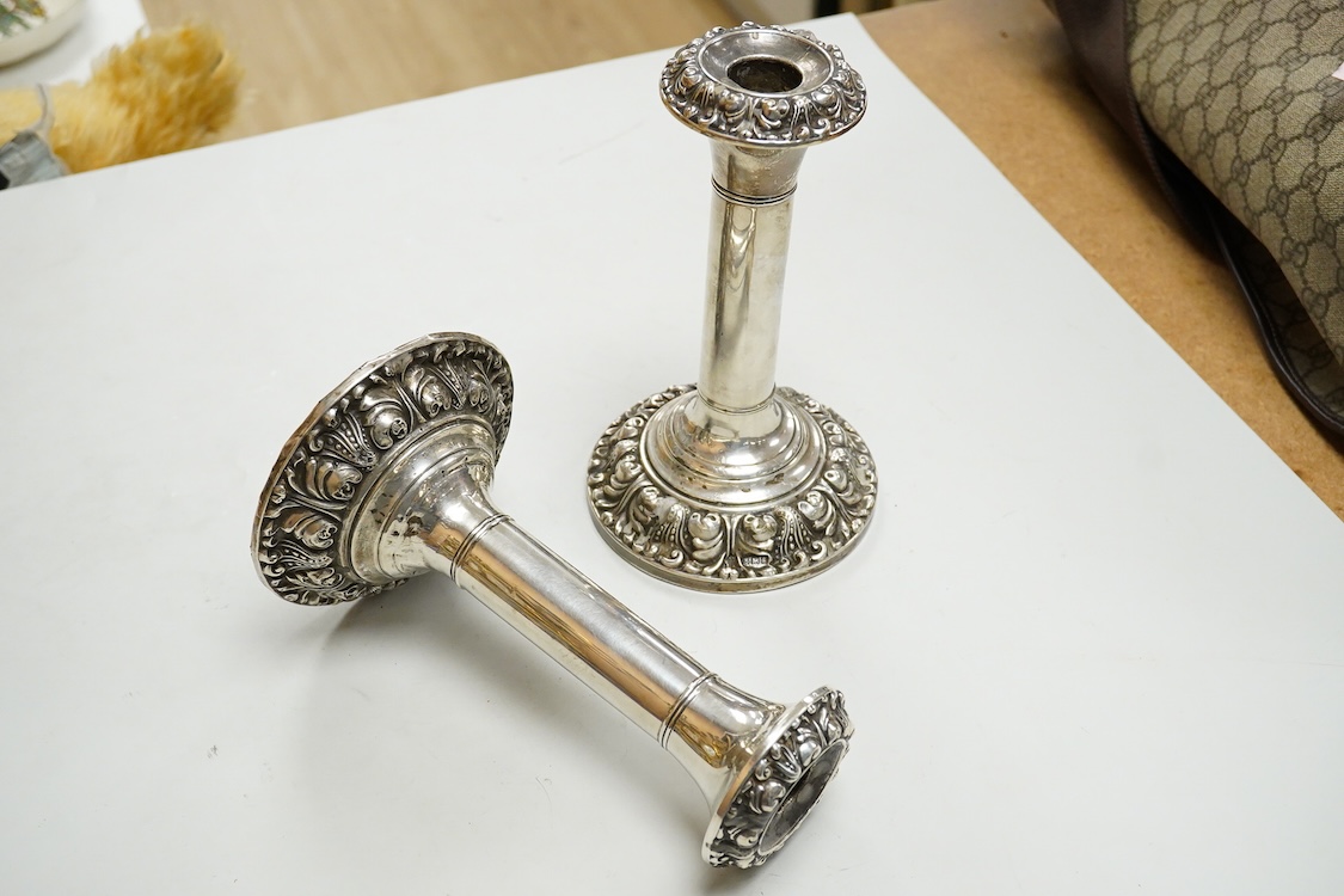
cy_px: 448
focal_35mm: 45
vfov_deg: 29.9
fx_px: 1680
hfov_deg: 43.6
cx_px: 672
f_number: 9
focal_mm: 30
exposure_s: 1/200
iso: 2500
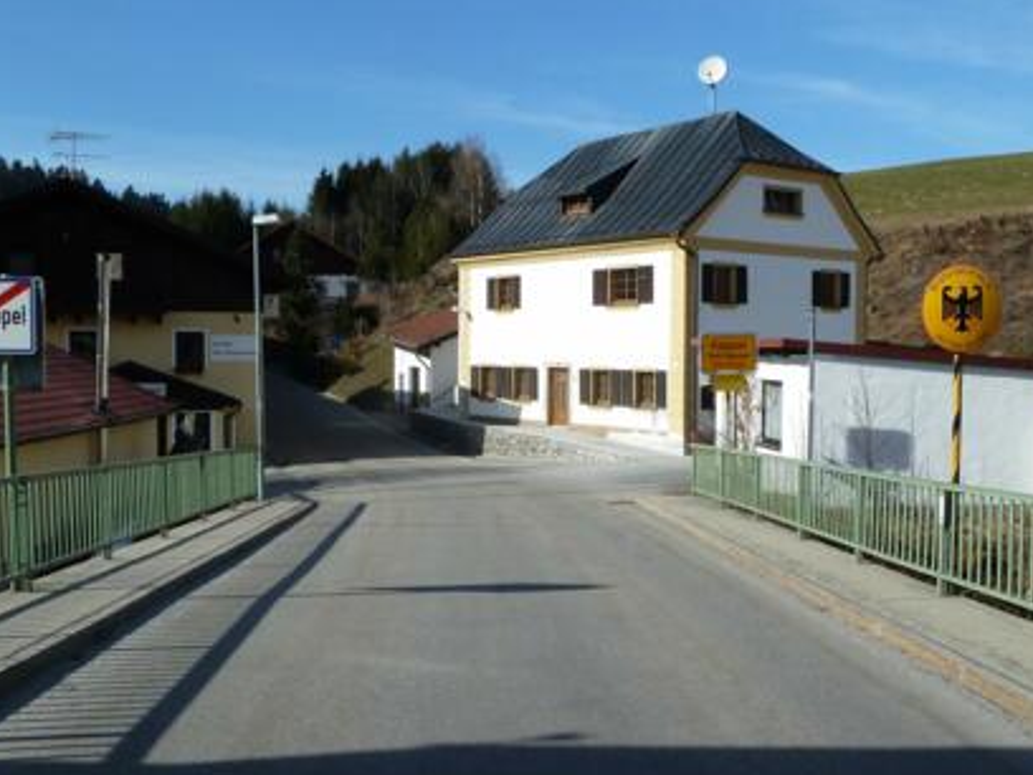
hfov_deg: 51.3
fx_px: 1074
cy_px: 405
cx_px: 470
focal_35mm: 36
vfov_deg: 39.6
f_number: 5
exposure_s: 1/400
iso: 80
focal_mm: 4.1
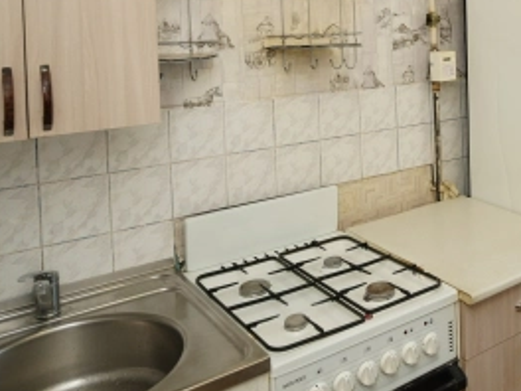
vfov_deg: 35.4
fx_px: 572
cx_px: 440
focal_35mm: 38
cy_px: 37
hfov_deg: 45.6
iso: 160
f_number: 2.5
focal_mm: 16
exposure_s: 1/160
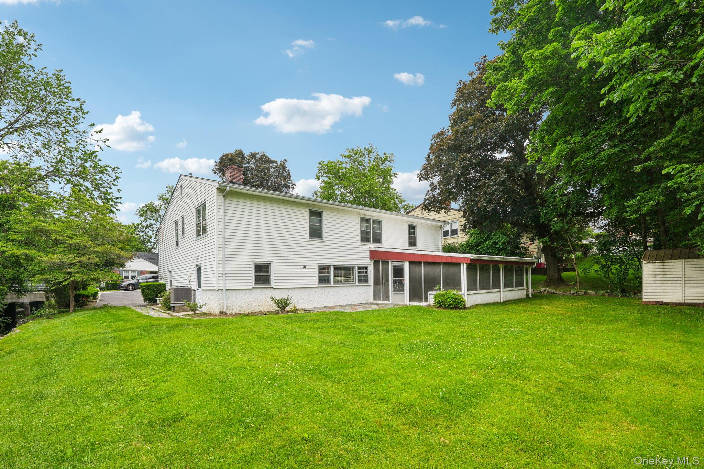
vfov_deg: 73.7
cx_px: 352
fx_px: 313
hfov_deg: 96.7
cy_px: 234
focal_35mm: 16
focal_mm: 16
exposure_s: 1/80
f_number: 9
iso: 100
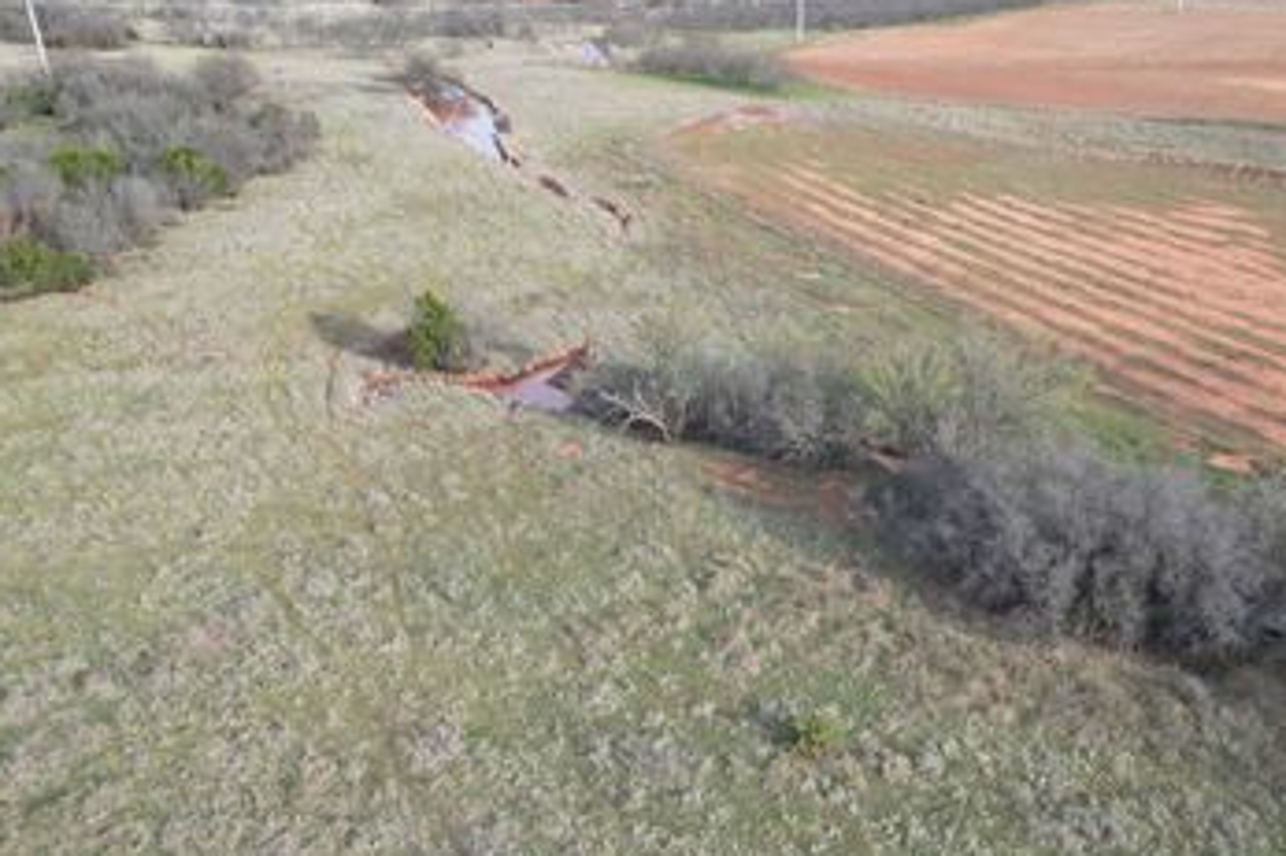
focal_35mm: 36
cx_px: 797
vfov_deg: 36.3
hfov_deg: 52.6
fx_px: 1285
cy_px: 591
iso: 100
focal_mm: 6.72
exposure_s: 1/640
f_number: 1.7
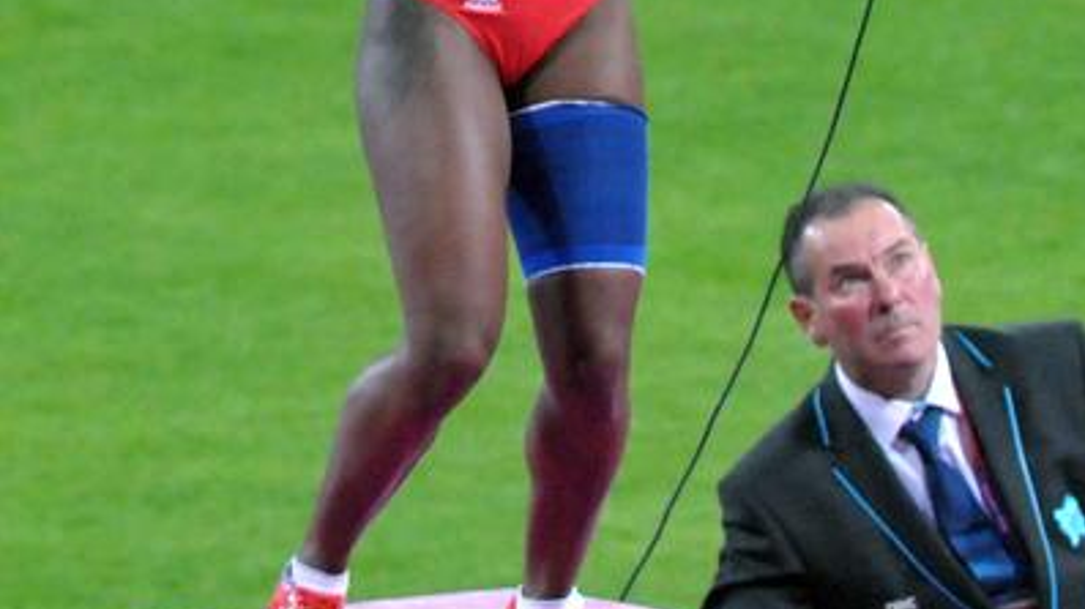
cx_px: 542
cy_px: -38
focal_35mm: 712
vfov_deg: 1.7
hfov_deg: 3.0
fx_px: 20477
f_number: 4.5
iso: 2500
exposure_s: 1/800
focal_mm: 300
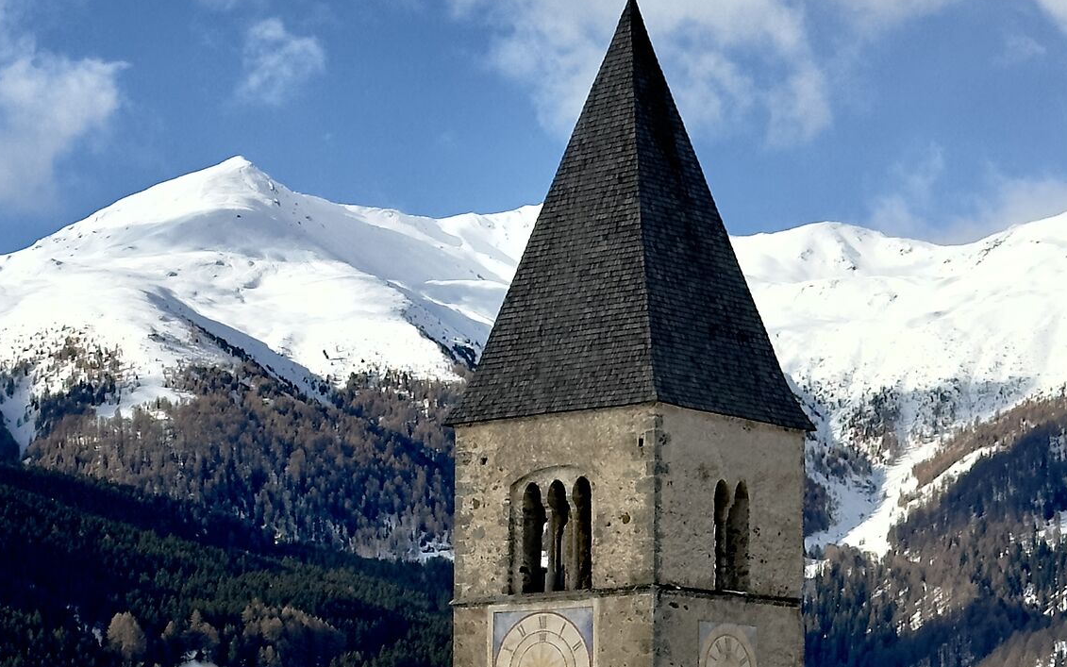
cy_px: 643
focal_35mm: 108
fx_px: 3141
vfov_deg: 12.0
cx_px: 598
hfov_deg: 19.3
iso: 64
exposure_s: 1/6623
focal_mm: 6.86
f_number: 1.78
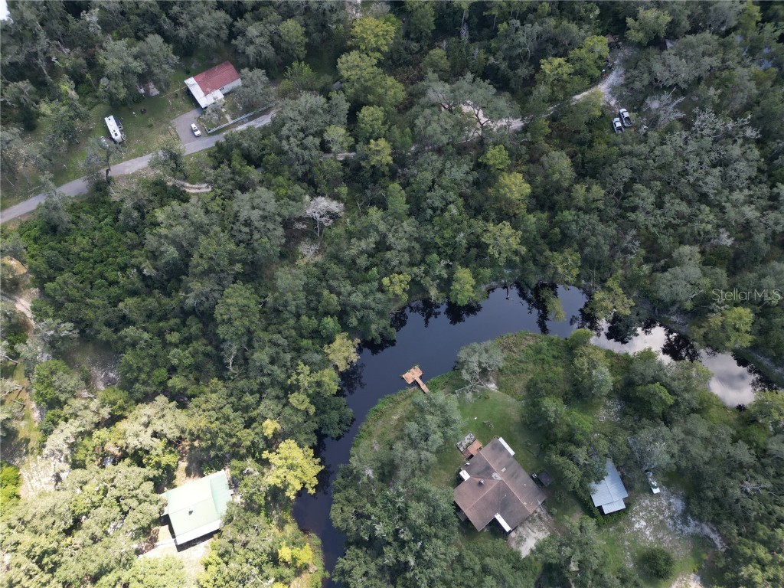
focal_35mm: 24
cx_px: 392
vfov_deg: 56.8
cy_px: 294
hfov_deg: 71.6
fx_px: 544
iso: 120
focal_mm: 6.72
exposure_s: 1/500
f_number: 1.7
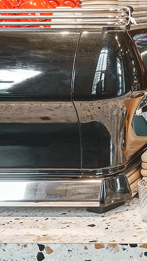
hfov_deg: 12.5
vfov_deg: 24.1
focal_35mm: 83
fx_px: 575
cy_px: -17
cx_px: 312
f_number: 11
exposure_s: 2
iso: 125
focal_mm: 17
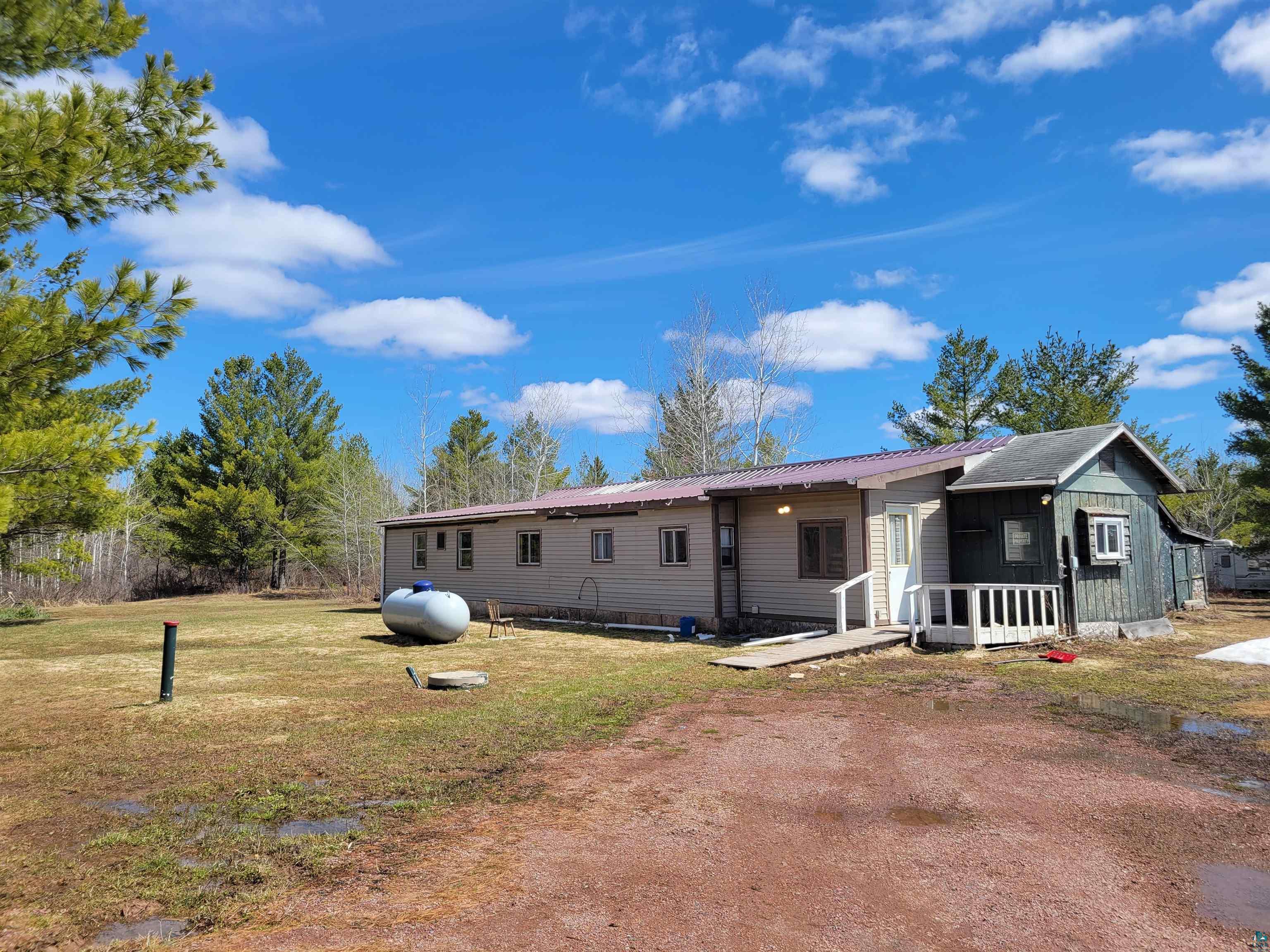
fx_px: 954
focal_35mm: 26
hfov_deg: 67.3
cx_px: 635
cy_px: 476
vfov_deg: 53.1
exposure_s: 1/2531
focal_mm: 5.4
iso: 40
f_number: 1.8
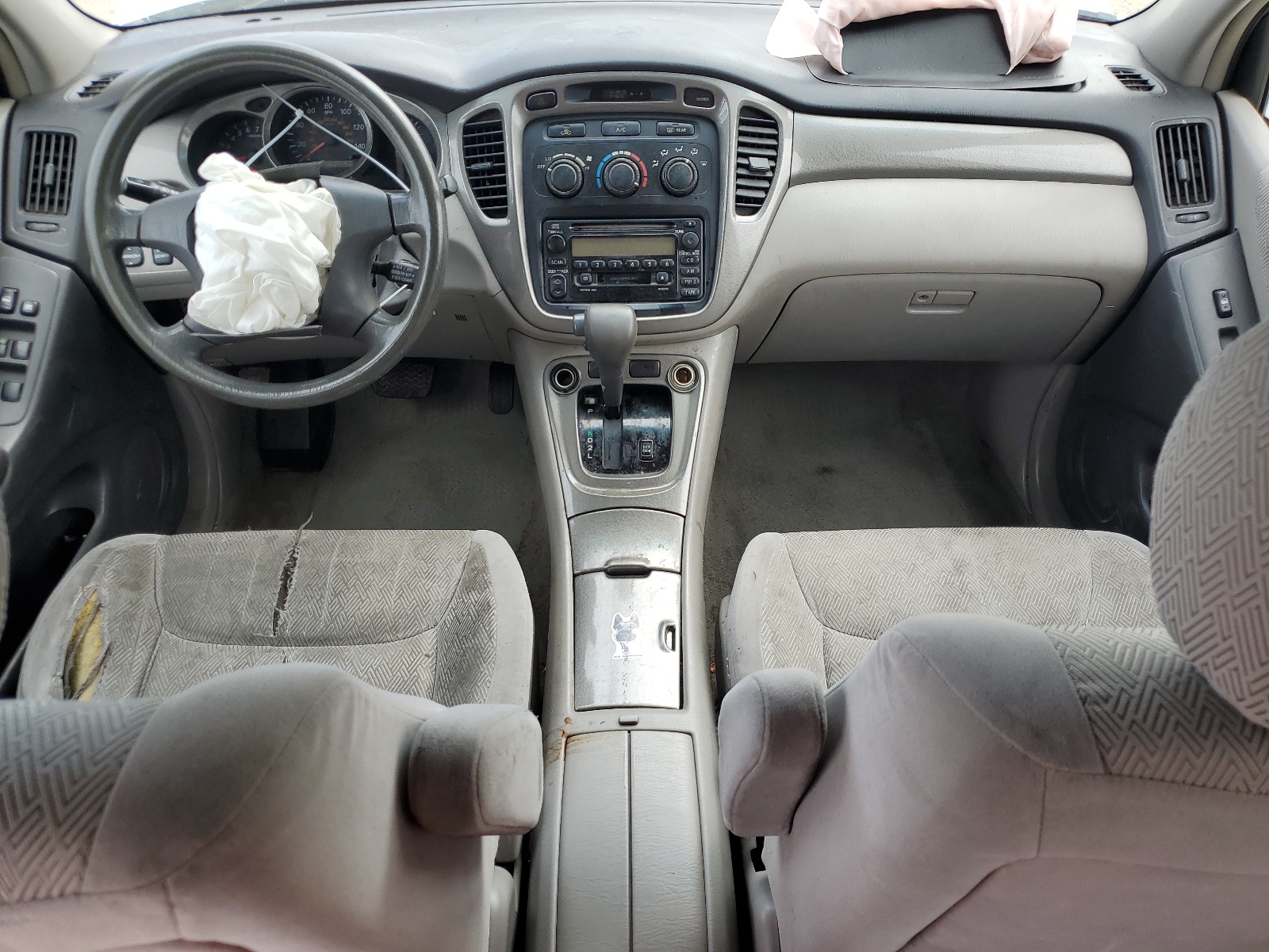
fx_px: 953
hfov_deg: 67.3
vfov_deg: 53.1
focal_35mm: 26
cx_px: 634
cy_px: 476
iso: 50
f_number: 1.5
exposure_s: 1/370
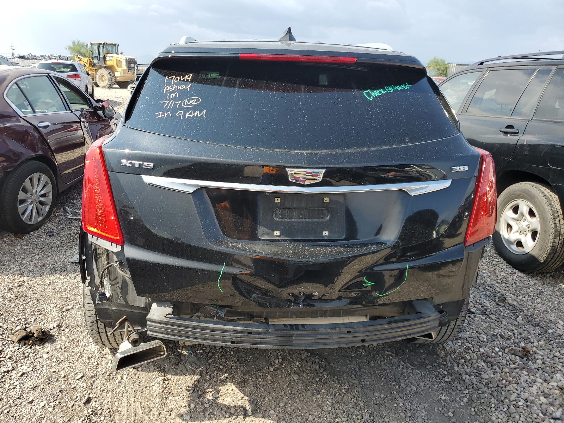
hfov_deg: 67.3
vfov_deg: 53.1
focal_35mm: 26
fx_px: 424
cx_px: 282
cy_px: 212
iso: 50
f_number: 1.5
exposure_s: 1/1250
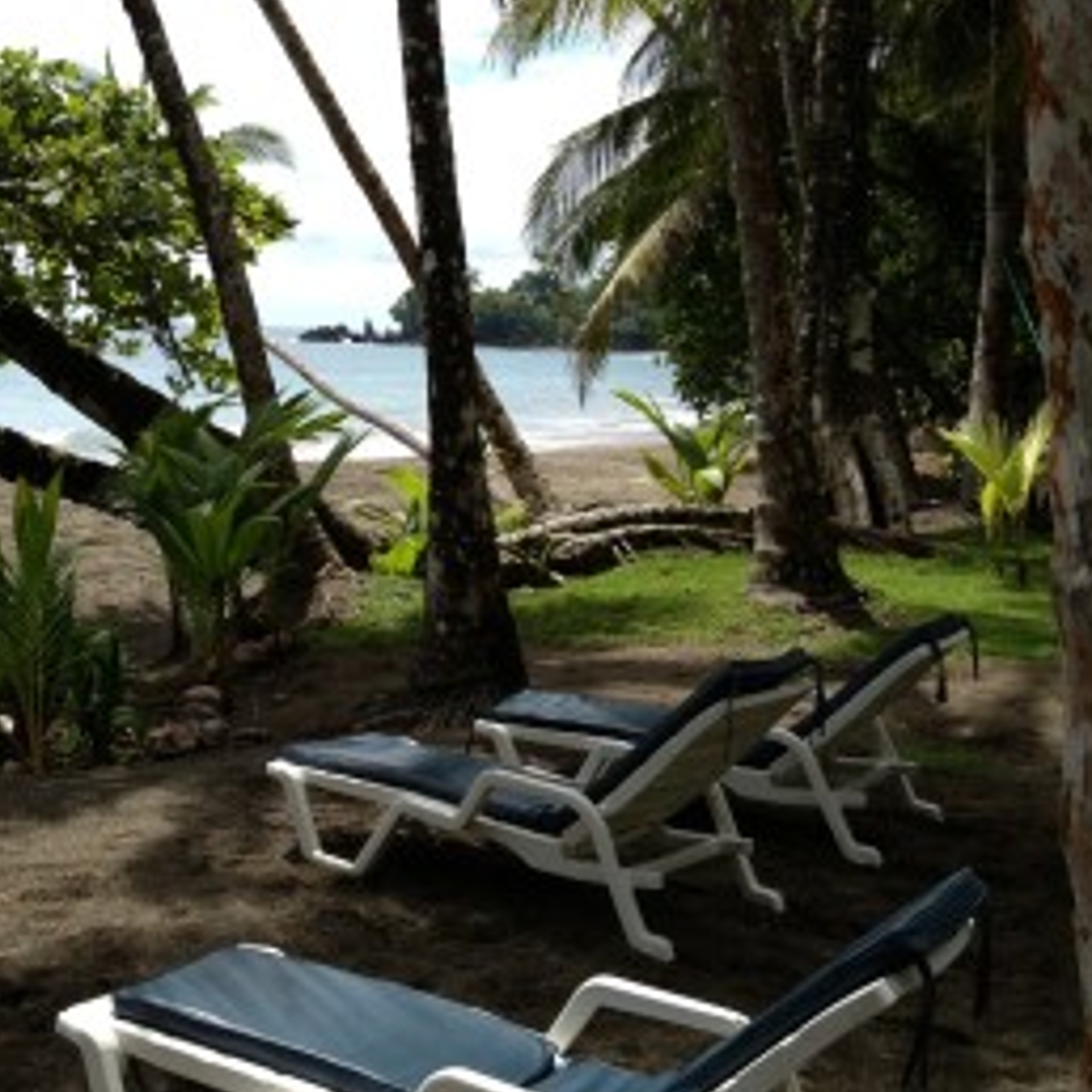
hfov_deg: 31.1
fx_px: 1927
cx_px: 275
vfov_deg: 31.6
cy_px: 461
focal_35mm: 54
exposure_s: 1/1577
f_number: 2.4
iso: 64
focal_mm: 4.28
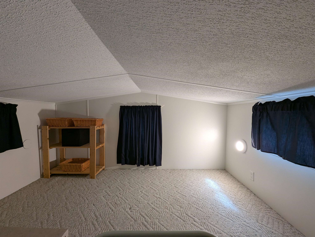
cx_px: 158
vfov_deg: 90.1
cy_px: 118
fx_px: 118
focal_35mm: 13
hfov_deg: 106.1
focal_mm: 1.95
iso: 87
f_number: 2.2
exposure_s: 1/30
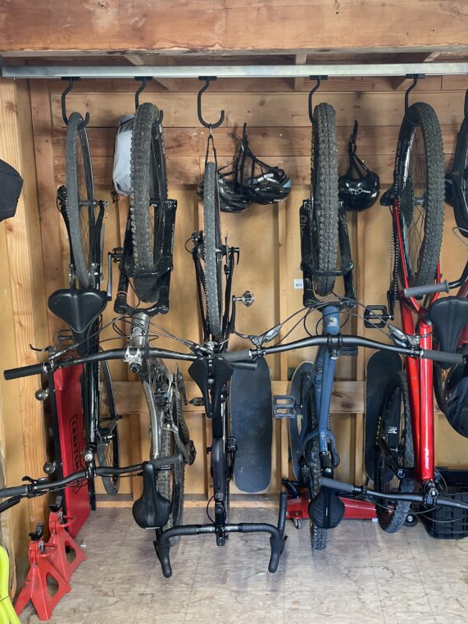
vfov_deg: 52.6
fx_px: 631
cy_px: 311
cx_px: 284
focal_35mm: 35
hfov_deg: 40.5
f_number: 1.6
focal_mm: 4.2
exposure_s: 1/60
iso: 250
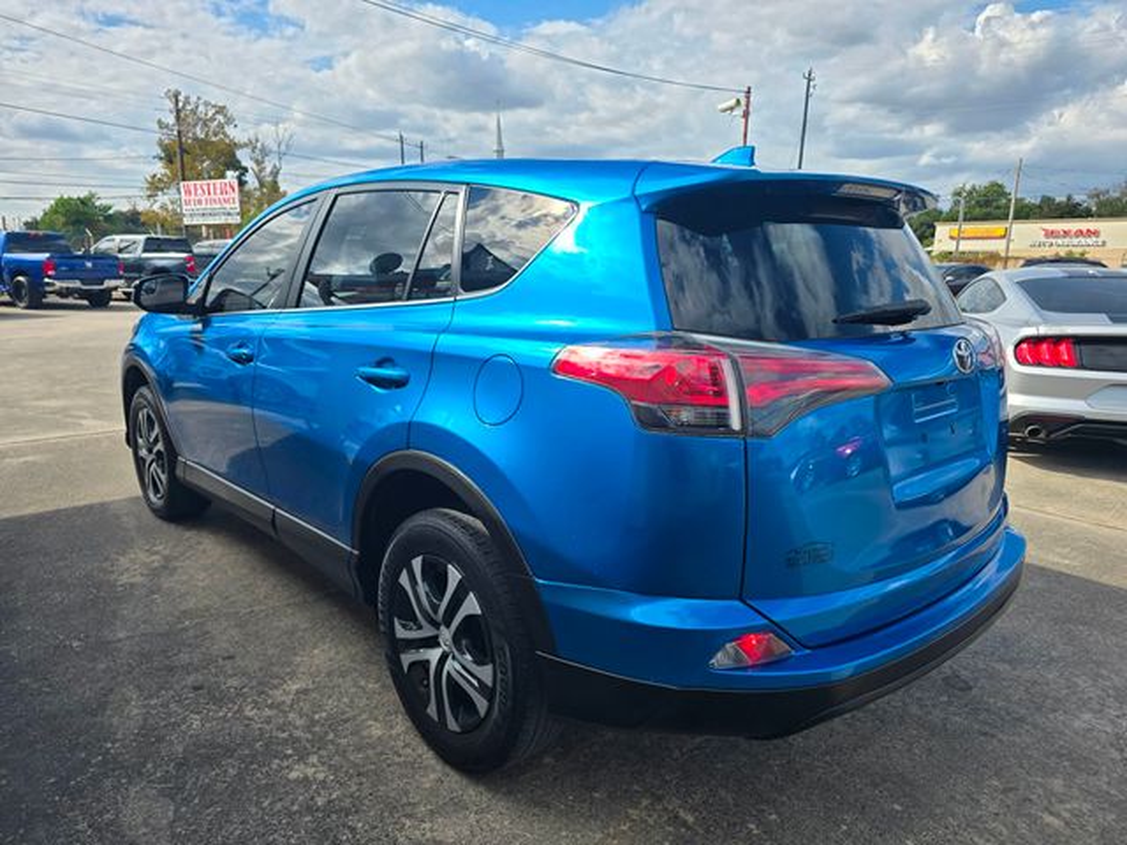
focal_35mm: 23
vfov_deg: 58.9
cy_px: 422
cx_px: 564
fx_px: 749
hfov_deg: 73.9
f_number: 1.7
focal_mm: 6.3
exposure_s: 1/1041
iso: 12
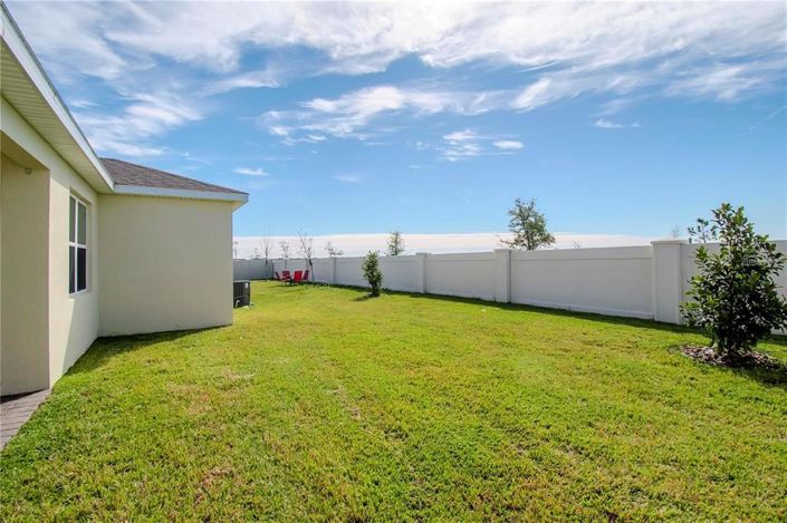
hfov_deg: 100.4
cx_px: 394
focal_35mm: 15
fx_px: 328
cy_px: 262
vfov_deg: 77.2
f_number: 9
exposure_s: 1/4000
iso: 800
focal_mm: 10
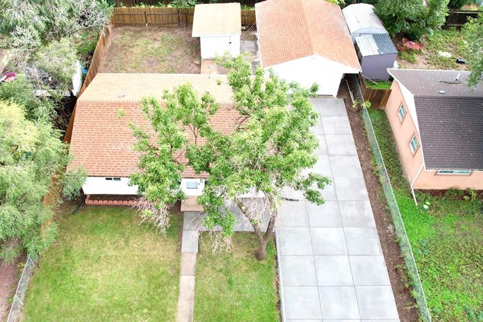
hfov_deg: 60.2
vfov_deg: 42.3
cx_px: 217
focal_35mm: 31
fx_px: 416
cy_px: 168
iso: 100
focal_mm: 8.38
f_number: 2.8
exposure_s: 1/200
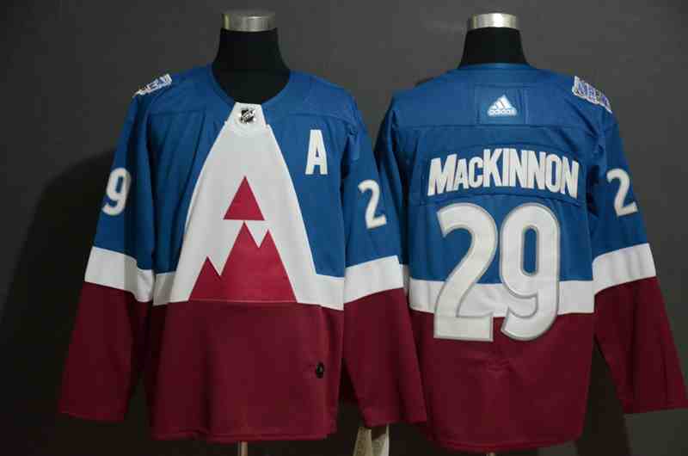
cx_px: 344
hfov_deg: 22.7
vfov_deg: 15.1
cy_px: 228
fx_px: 1717
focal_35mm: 90
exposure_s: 1/25
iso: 4000
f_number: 5
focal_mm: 60
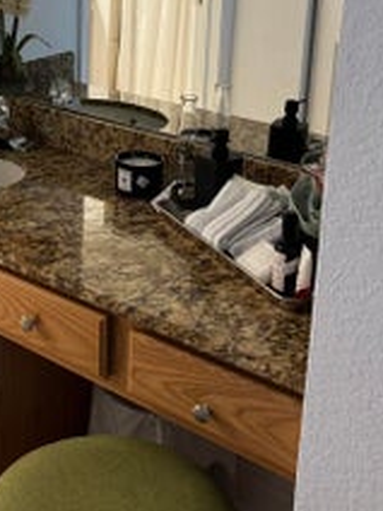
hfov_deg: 24.1
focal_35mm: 59
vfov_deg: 31.9
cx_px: 31
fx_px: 870
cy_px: 106
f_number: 1.5
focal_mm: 5.7
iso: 200
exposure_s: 1/60
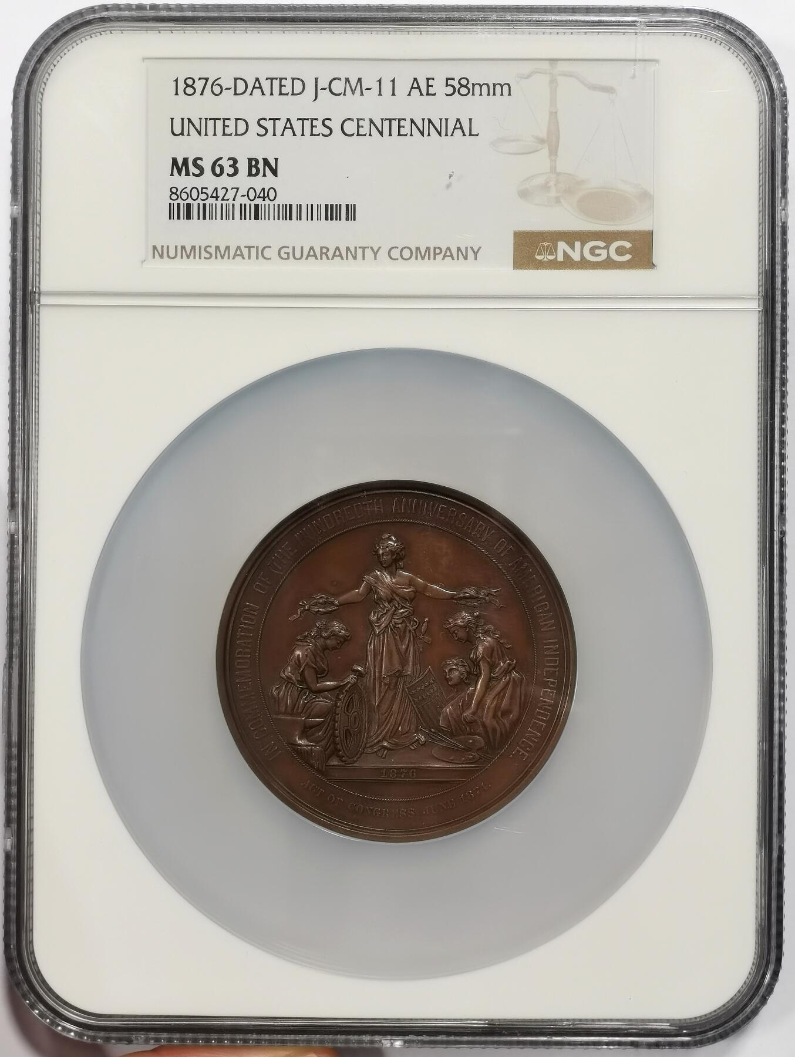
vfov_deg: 24.1
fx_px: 2476
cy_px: 528
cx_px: 398
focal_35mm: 81
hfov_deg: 18.2
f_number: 16
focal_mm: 7.48
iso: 250
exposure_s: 1/100
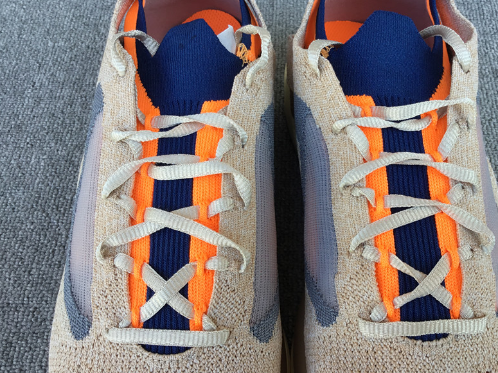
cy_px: 198
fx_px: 518
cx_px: 285
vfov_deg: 39.6
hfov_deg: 51.2
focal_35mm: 36
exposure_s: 1/100
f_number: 2.4
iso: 25
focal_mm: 3.3
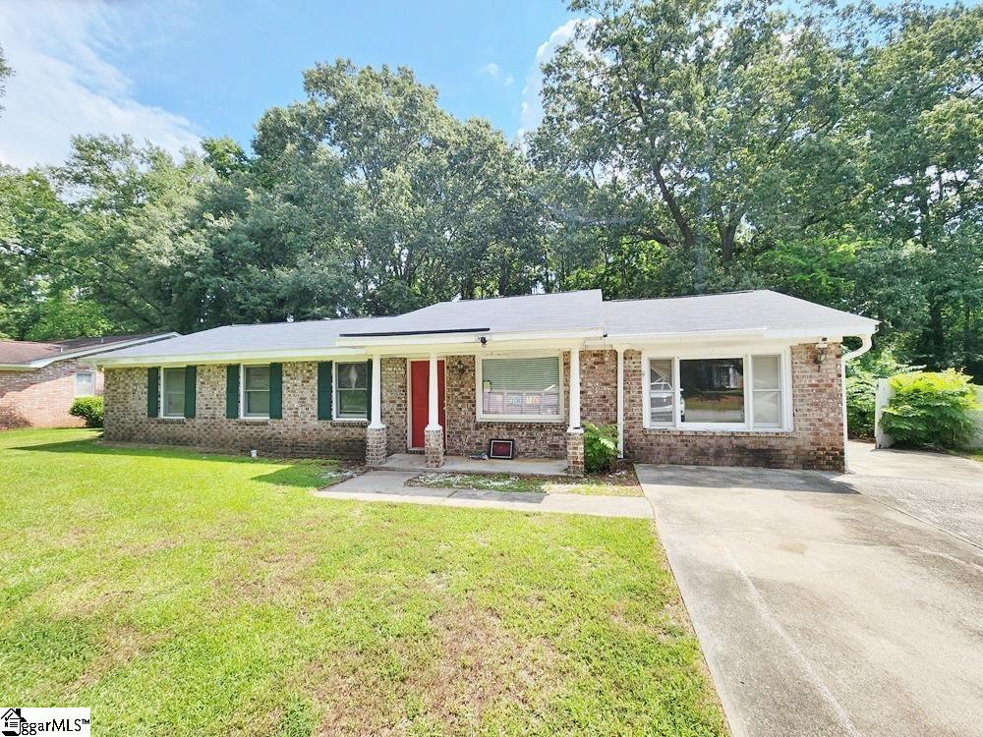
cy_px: 368
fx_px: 369
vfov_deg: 89.9
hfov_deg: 106.2
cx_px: 492
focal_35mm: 13
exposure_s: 1/1677
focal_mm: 2.2
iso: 50
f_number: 2.2
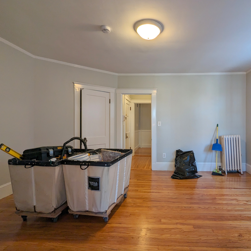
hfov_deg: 76.3
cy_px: 125
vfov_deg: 77.7
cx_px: 157
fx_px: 156
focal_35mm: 19
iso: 57
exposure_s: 1/40
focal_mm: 2.35
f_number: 2.2
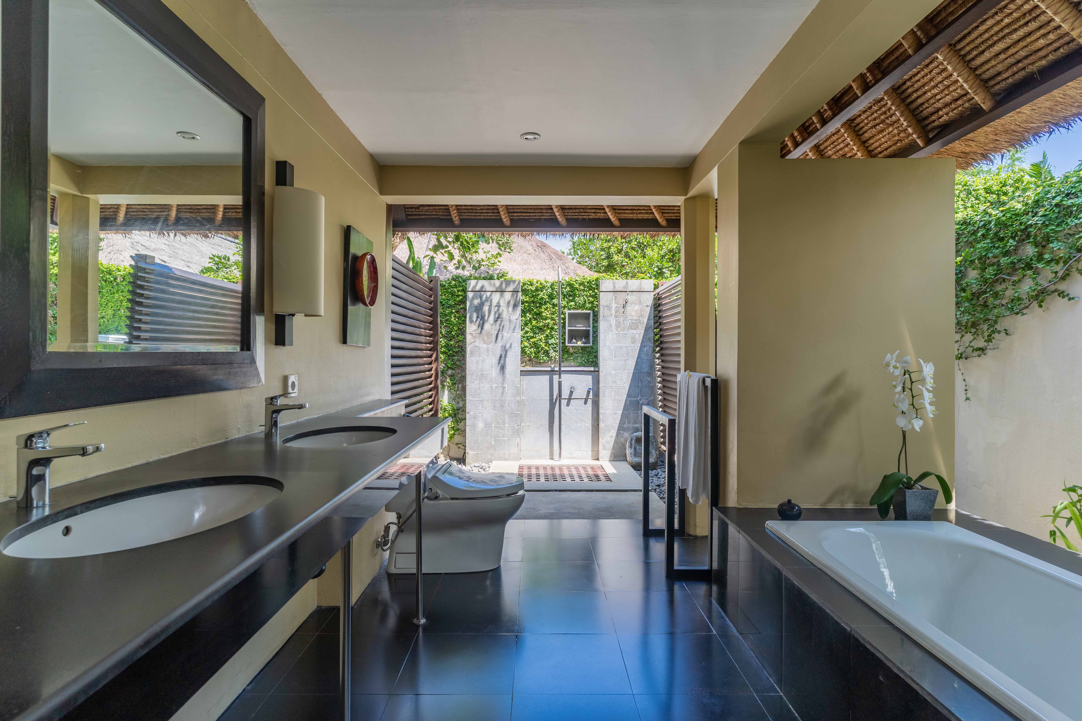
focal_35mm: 18
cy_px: 360
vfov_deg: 67.4
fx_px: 541
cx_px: 541
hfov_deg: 90.0
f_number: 8
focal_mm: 18
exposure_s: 1/400
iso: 200
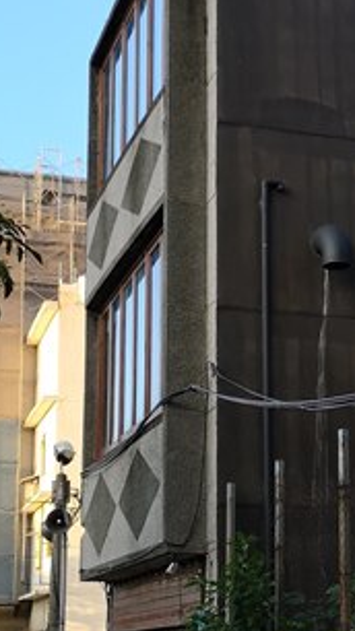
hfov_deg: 15.5
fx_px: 1289
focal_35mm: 77
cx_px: 310
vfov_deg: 27.5
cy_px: 386
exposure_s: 1/336
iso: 50
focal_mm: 3.95
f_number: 1.8
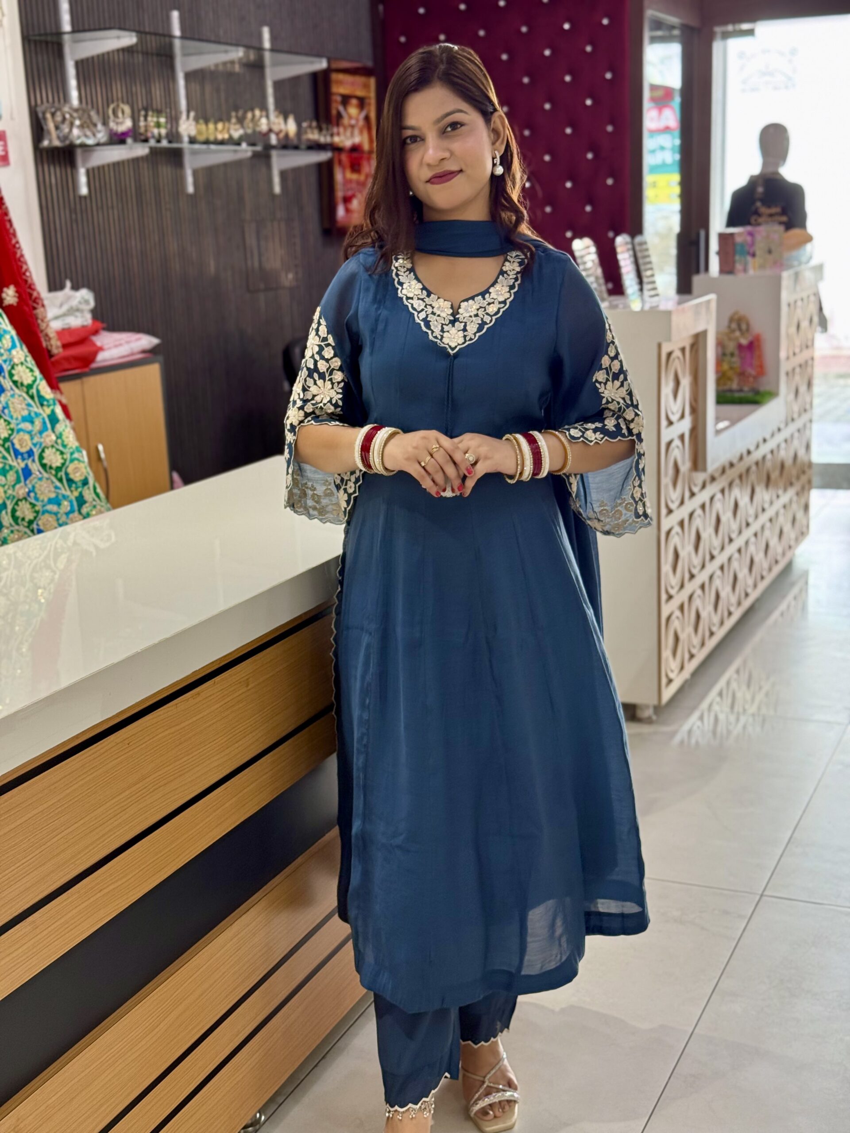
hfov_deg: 30.3
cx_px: 425
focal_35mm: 48
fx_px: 1572
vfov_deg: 39.7
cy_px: 566
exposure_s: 1/100
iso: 80
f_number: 1.78
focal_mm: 6.76
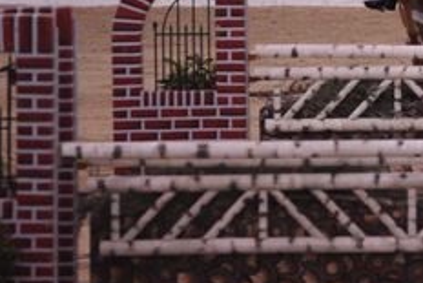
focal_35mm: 551
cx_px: 452
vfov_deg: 2.5
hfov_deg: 3.7
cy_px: -7
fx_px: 6478
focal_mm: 200
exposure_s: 1/400
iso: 5000
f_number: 2.8
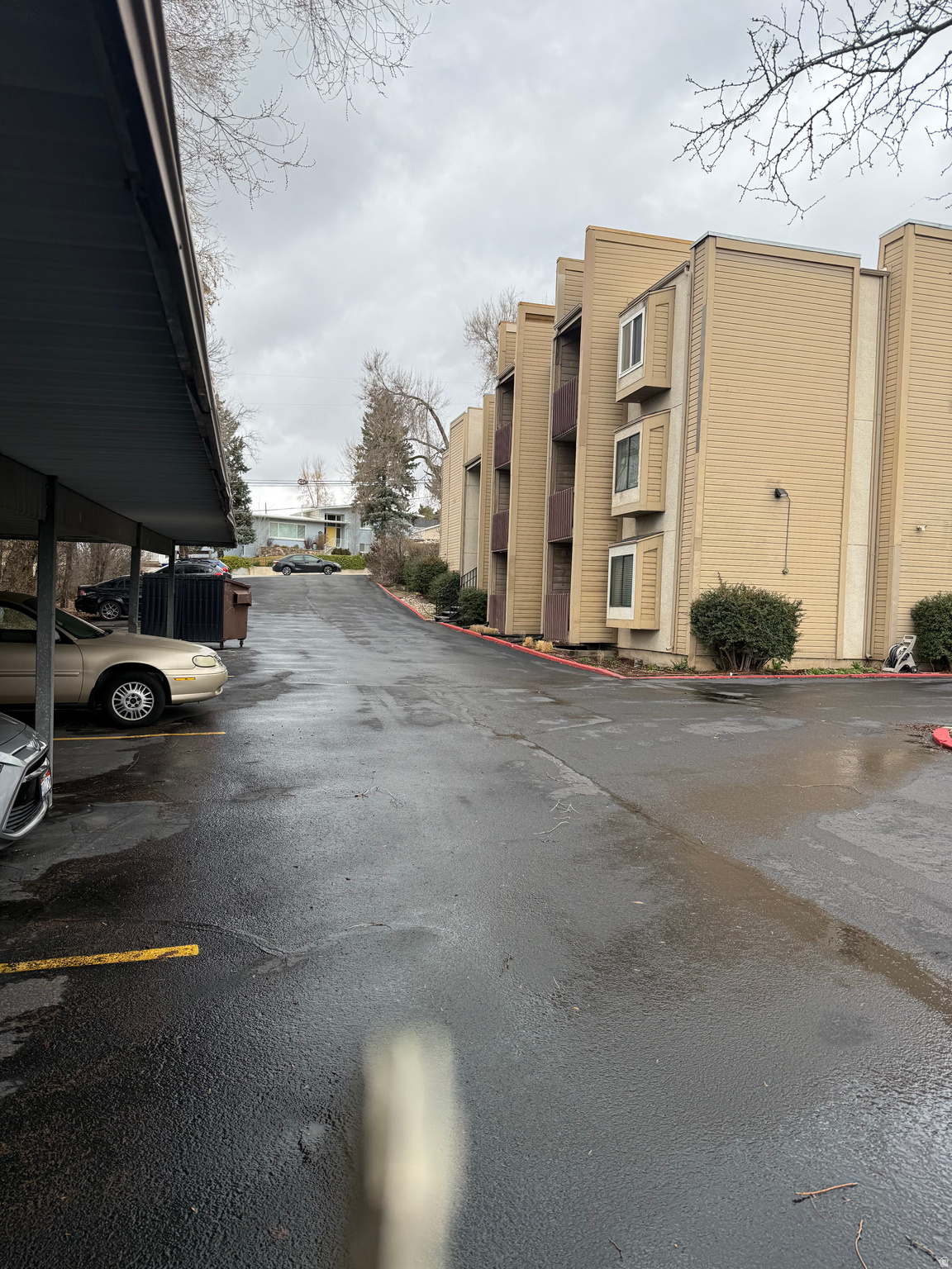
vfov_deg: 71.6
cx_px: 476
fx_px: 880
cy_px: 634
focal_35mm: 24
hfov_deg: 56.8
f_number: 1.78
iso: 80
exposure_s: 1/1060
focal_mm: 6.76
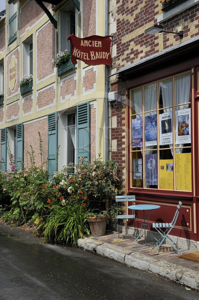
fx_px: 374
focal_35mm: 45
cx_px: 100
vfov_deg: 43.6
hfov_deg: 29.8
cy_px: 150
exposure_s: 1/8000
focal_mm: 45
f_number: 5.6
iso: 800
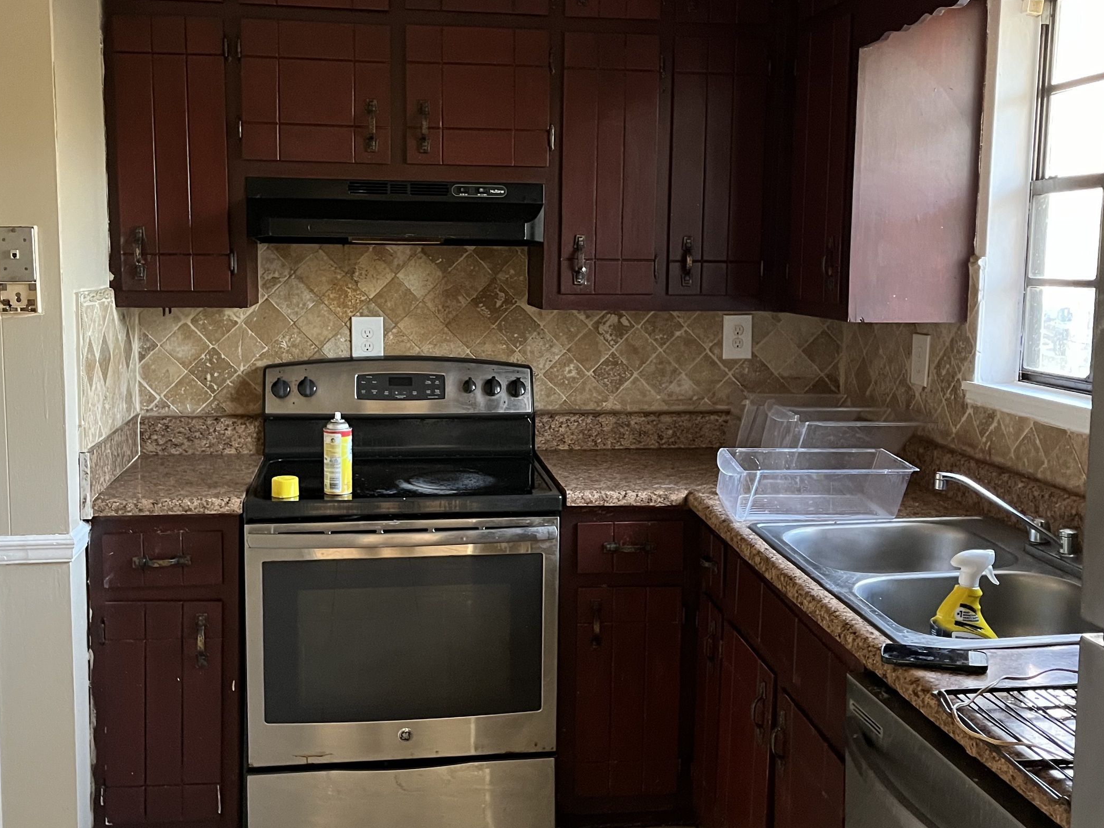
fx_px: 1212
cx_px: 539
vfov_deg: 37.7
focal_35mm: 38
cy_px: 385
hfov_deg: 49.0
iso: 640
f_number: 1.6
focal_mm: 5.1
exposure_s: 1/38
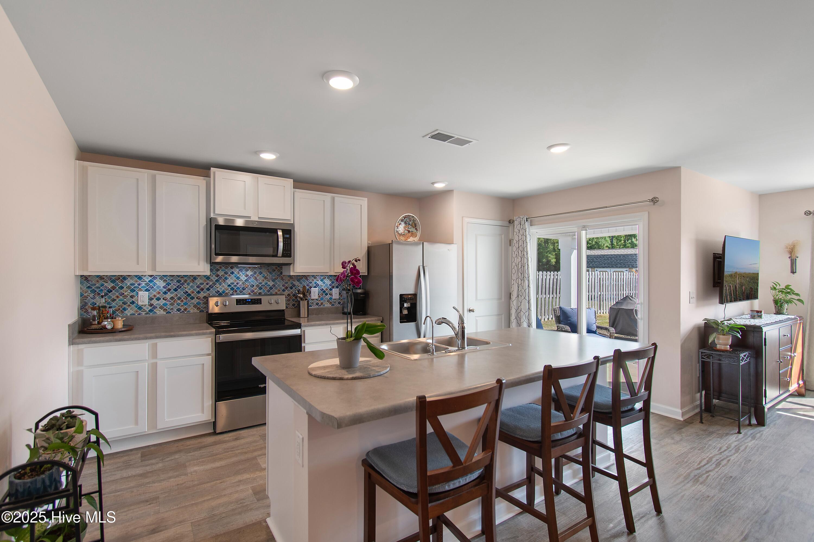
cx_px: 407
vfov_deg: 73.7
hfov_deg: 96.7
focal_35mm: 16
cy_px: 271
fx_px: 362
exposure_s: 1/15
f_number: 4.8
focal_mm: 11
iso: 100
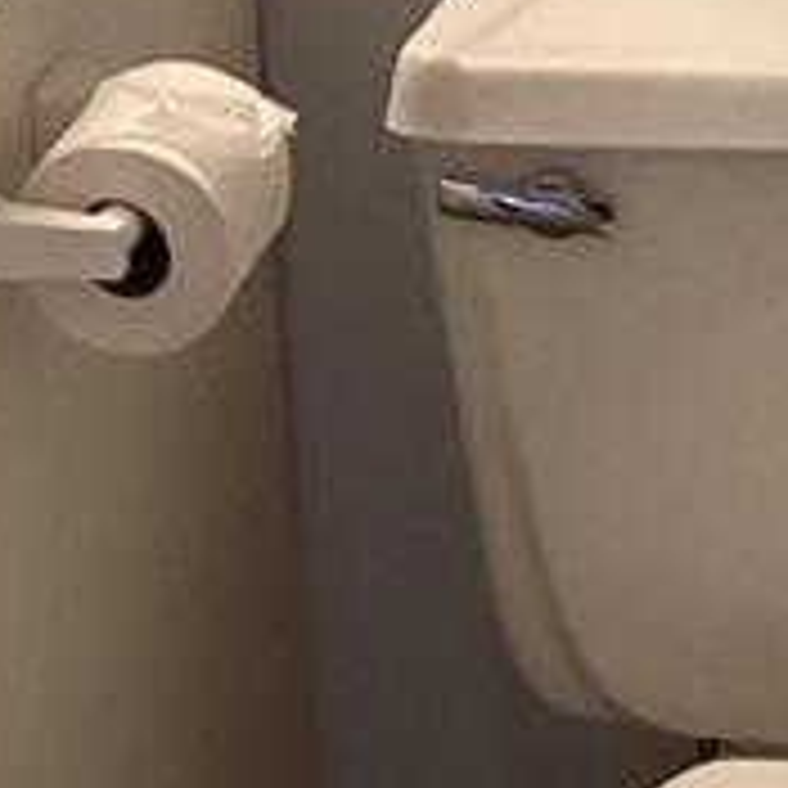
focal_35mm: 160
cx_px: -135
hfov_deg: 10.7
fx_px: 4121
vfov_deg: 10.5
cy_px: -423
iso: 250
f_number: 2.4
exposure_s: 1/60
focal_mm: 3.3
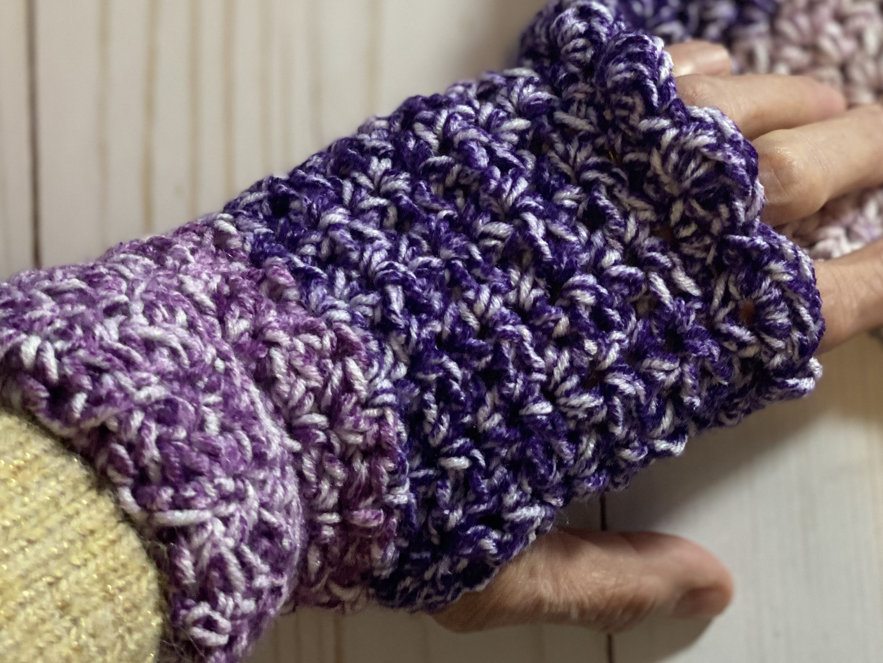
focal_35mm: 91
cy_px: 157
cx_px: 617
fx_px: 2321
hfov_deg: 21.4
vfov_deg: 16.1
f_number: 2
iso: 200
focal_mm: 6
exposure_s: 1/120
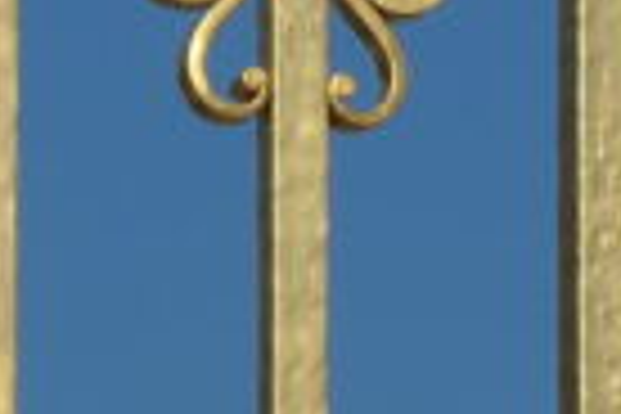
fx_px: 14696
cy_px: 716
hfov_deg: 2.4
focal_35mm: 852
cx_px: 927
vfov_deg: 1.6
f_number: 8
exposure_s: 1/1300
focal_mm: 55.9
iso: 200
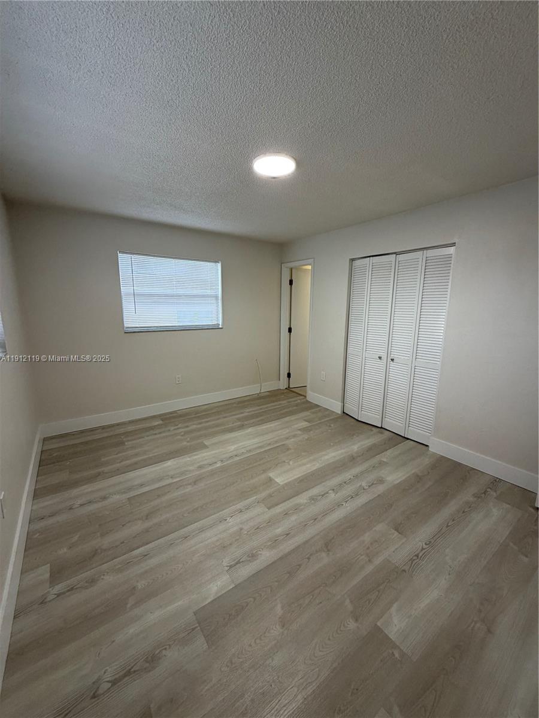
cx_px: 270
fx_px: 291
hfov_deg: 85.7
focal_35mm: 14
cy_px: 359
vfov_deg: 102.1
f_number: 2.2
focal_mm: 2.22
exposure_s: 1/121
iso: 200
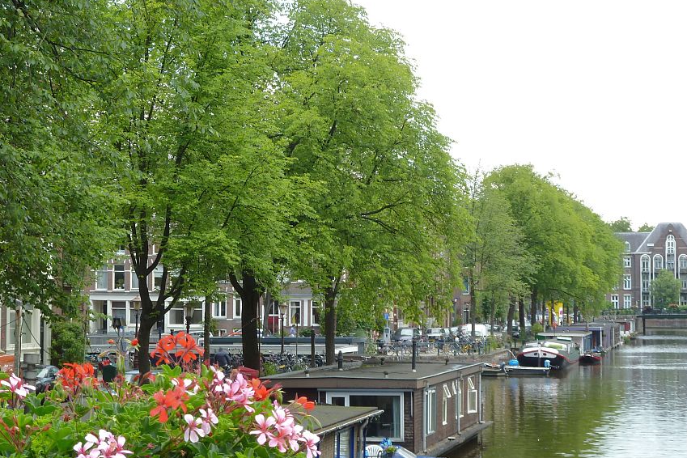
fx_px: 1507
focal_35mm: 79
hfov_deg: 25.7
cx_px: 298
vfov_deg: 17.3
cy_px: 248
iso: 80
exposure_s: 1/100
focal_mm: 10.3
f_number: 4
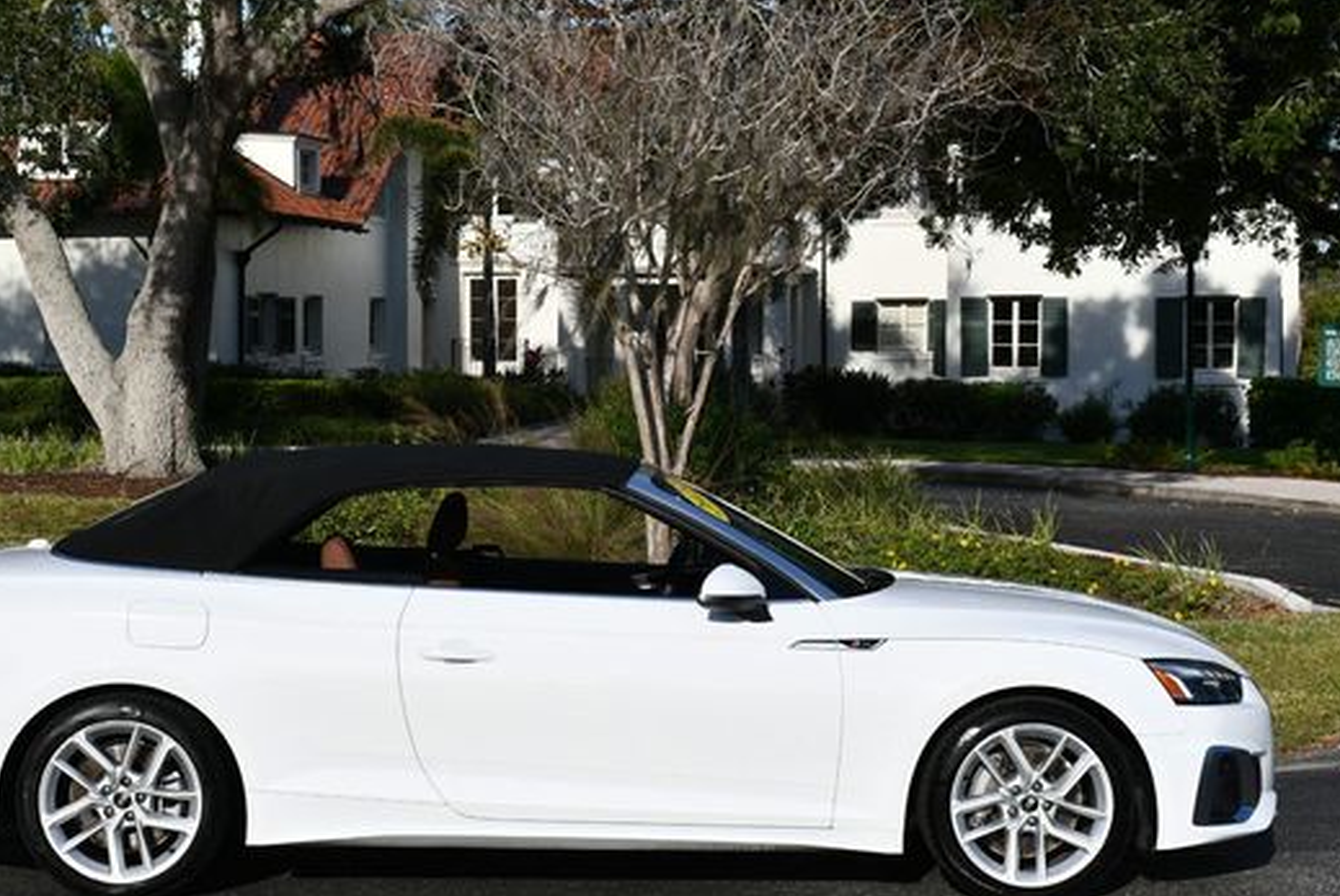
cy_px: 462
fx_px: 2757
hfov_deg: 27.3
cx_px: 568
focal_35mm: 74
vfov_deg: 18.5
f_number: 9
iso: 100
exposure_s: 1/320
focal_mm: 30
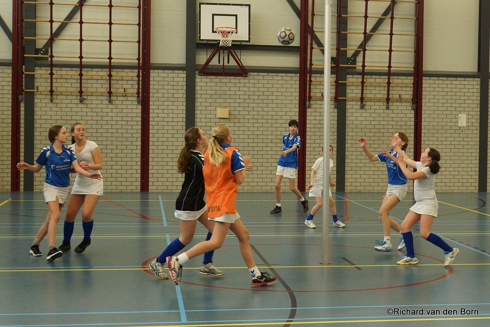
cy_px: 164
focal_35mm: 42
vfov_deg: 31.9
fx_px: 572
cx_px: 245
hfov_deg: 46.4
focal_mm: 28
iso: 800
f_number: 3.2
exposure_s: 1/250
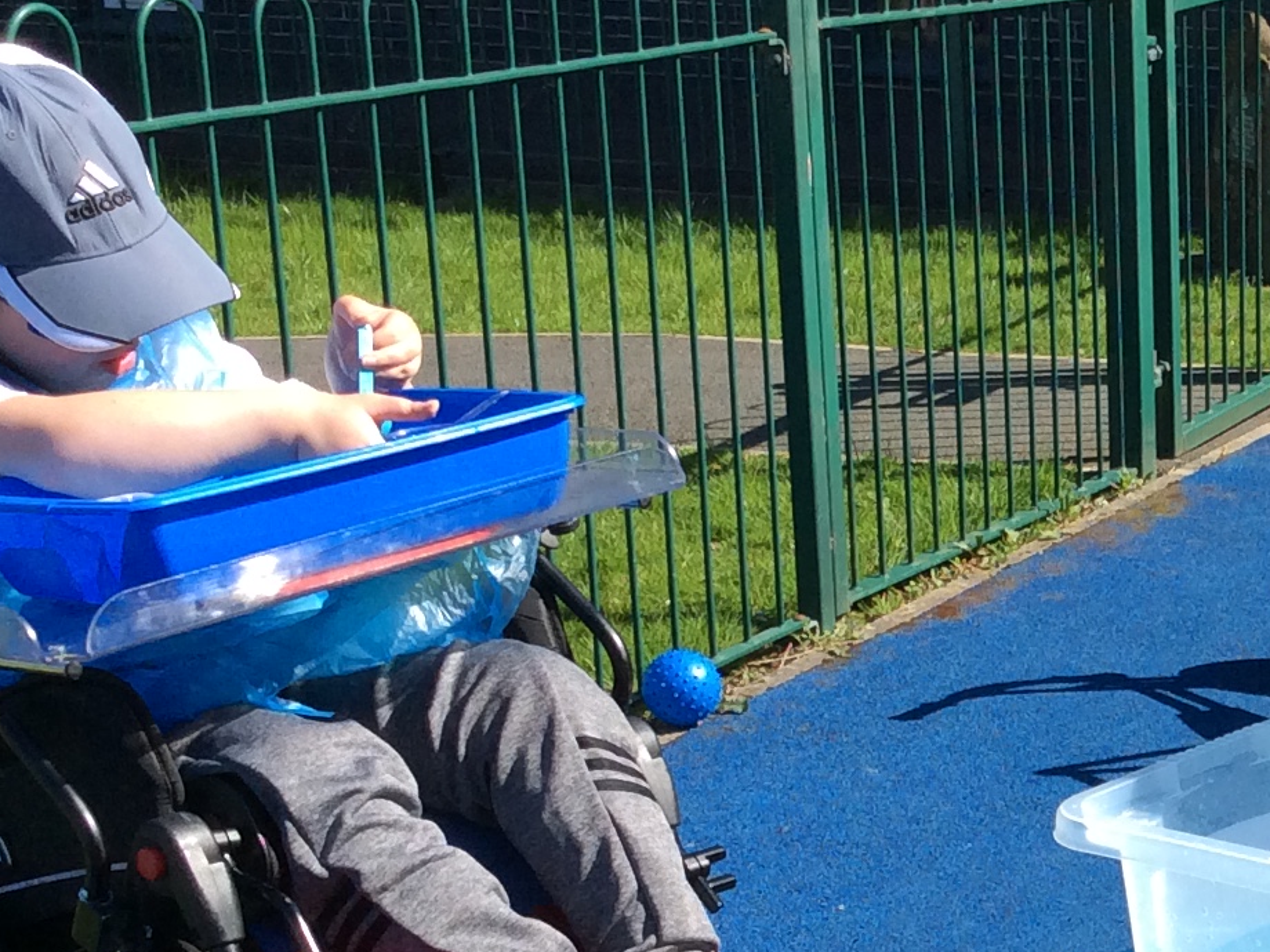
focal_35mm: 90
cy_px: 913
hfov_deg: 20.4
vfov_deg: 16.1
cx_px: 1502
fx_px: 3302
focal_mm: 3.3
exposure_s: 1/829
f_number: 2.4
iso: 32
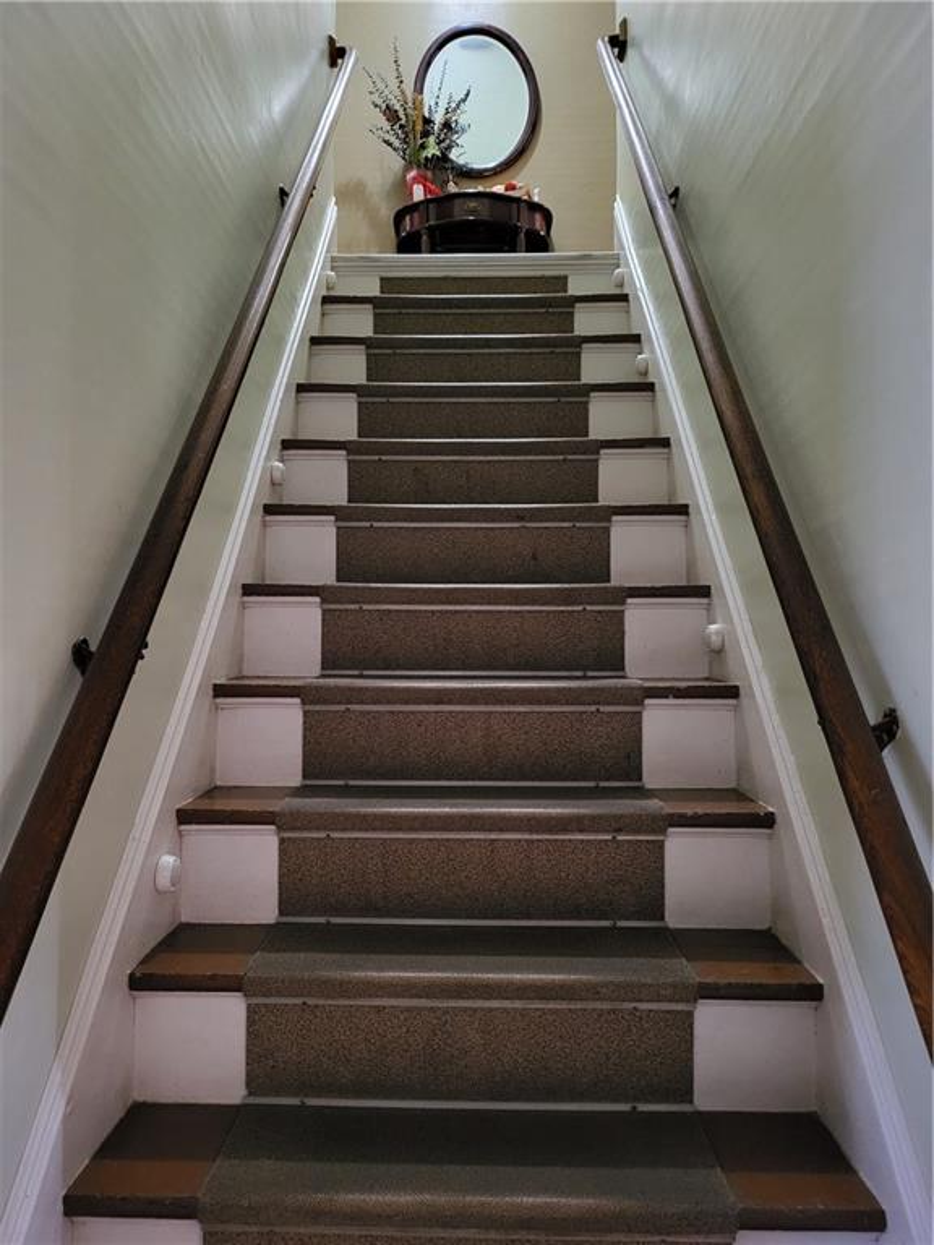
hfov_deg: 56.8
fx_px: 863
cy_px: 622
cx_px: 467
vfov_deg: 71.6
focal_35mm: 24
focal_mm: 5
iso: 1250
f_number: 1.8
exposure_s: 1/24
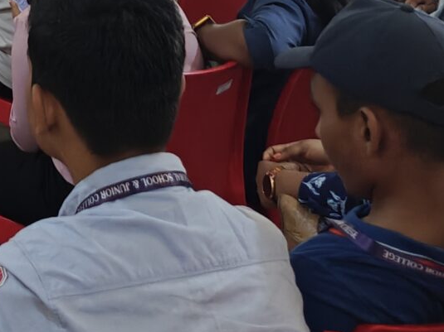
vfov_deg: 12.1
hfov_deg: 16.1
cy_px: -301
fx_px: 1411
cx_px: -250
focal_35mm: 110
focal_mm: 6.06
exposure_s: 1/100
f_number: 1.6
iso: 640
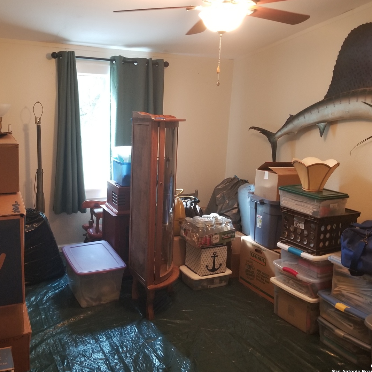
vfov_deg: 52.5
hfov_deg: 52.3
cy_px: 186
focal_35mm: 31
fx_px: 377
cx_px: 157
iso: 250
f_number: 1.7
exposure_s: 1/20
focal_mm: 4.25
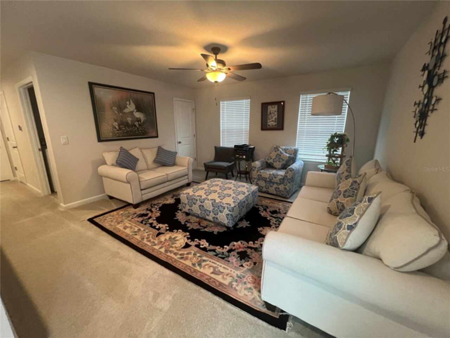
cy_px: 169
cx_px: 225
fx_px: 169
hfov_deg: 106.2
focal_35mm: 13
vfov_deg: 89.9
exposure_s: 1/60
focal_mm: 1.57
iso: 320
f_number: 1.8
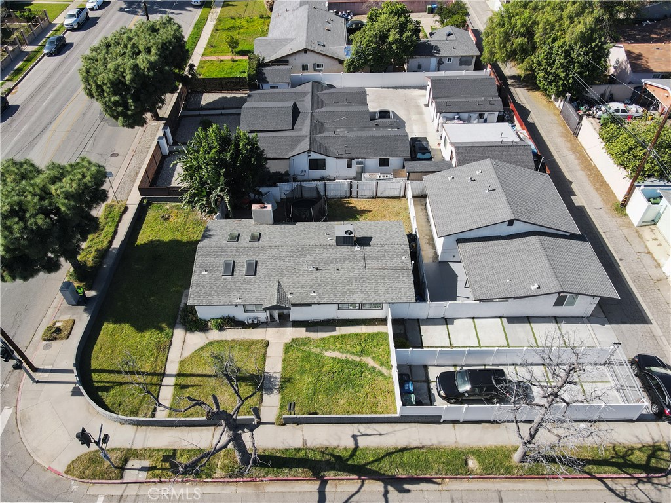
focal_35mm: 24
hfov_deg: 71.6
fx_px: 465
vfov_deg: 56.8
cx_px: 336
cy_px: 252
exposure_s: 1/350
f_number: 2.8
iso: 100
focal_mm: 4.5
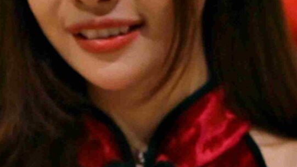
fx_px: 2929
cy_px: 261
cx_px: 141
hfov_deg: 5.8
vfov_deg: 3.3
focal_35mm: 372
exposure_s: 1/200
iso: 1400
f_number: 3.2
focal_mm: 50
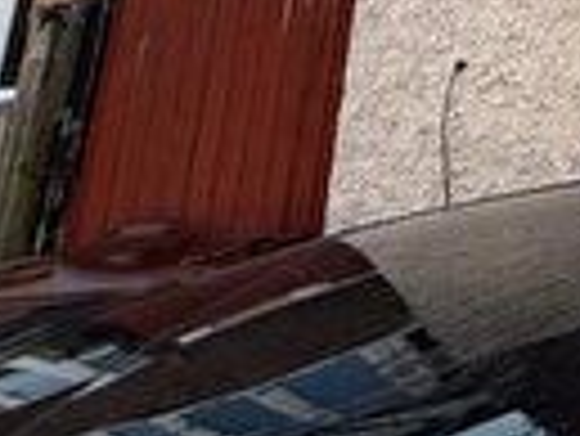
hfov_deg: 18.5
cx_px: 1106
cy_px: -564
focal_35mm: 76
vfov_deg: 14.2
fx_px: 1275
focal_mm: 2.22
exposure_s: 1/390
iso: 50
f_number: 2.2
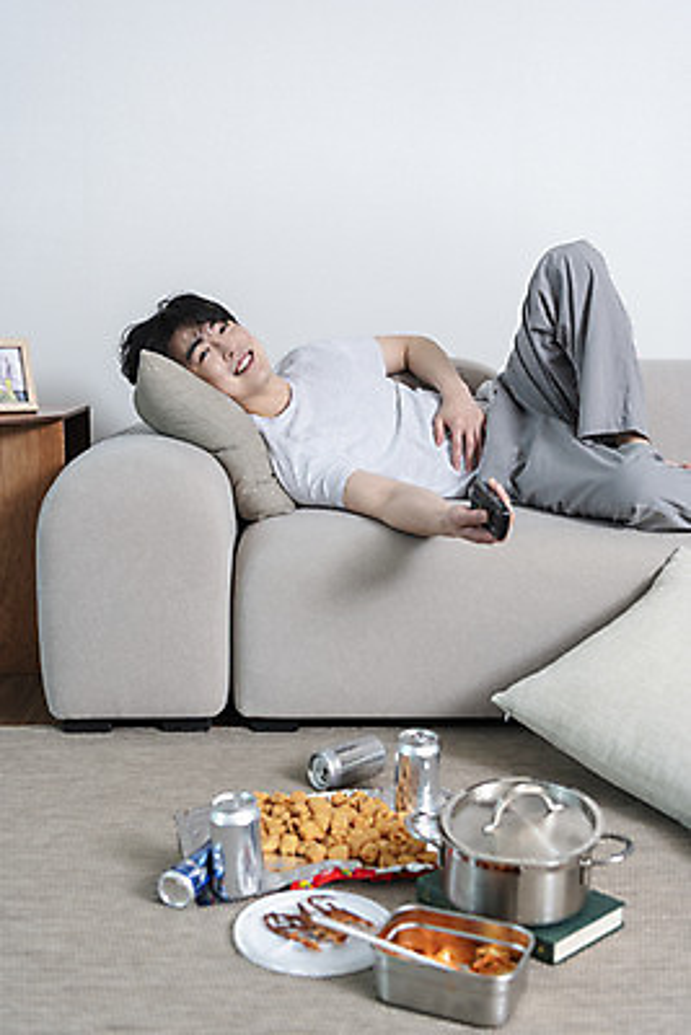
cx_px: 346
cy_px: 518
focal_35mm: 40
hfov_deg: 33.4
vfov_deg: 48.4
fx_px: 1151
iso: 200
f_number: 3.5
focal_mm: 40
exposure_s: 1/125
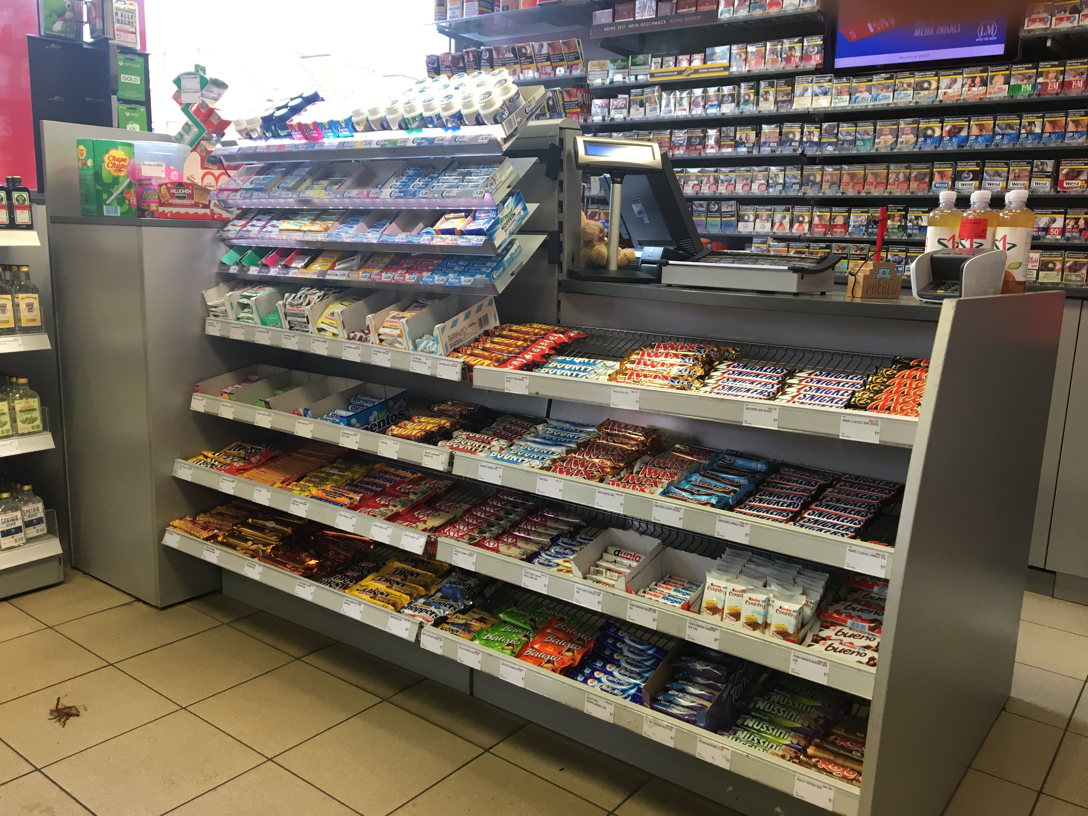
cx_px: 544
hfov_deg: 61.7
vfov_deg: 48.2
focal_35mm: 29
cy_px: 408
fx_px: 911
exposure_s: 1/33
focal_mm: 4.15
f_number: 2.2
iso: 40
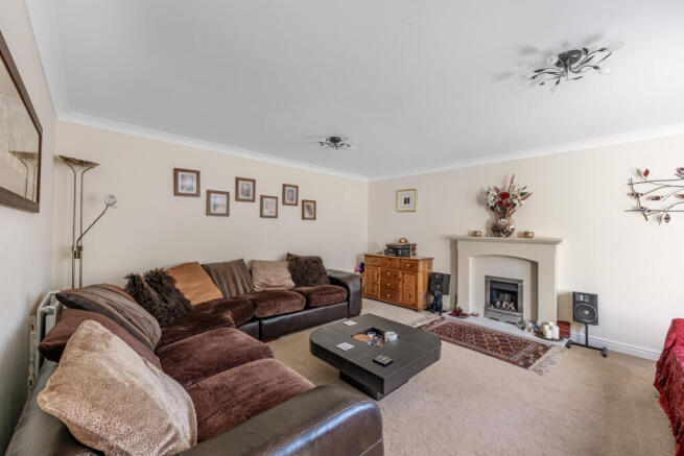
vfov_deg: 81.2
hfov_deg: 104.2
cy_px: 228
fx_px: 266
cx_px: 342
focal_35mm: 14
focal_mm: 9.4
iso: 320
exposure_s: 1/13
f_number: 8
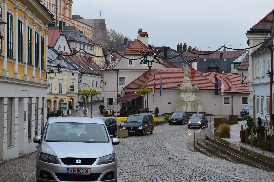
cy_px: 91
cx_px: 137
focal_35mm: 82
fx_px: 627
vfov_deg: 16.5
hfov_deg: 24.7
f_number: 10
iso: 400
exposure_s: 1/50
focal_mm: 55
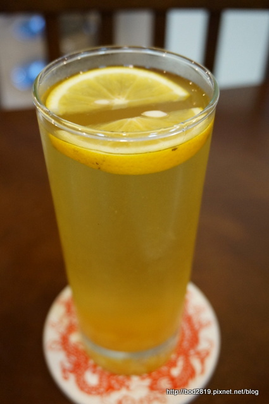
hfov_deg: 34.1
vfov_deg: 49.6
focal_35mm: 39
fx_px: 438
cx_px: 134
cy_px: 202
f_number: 4.5
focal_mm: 26
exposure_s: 1/60
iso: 1600
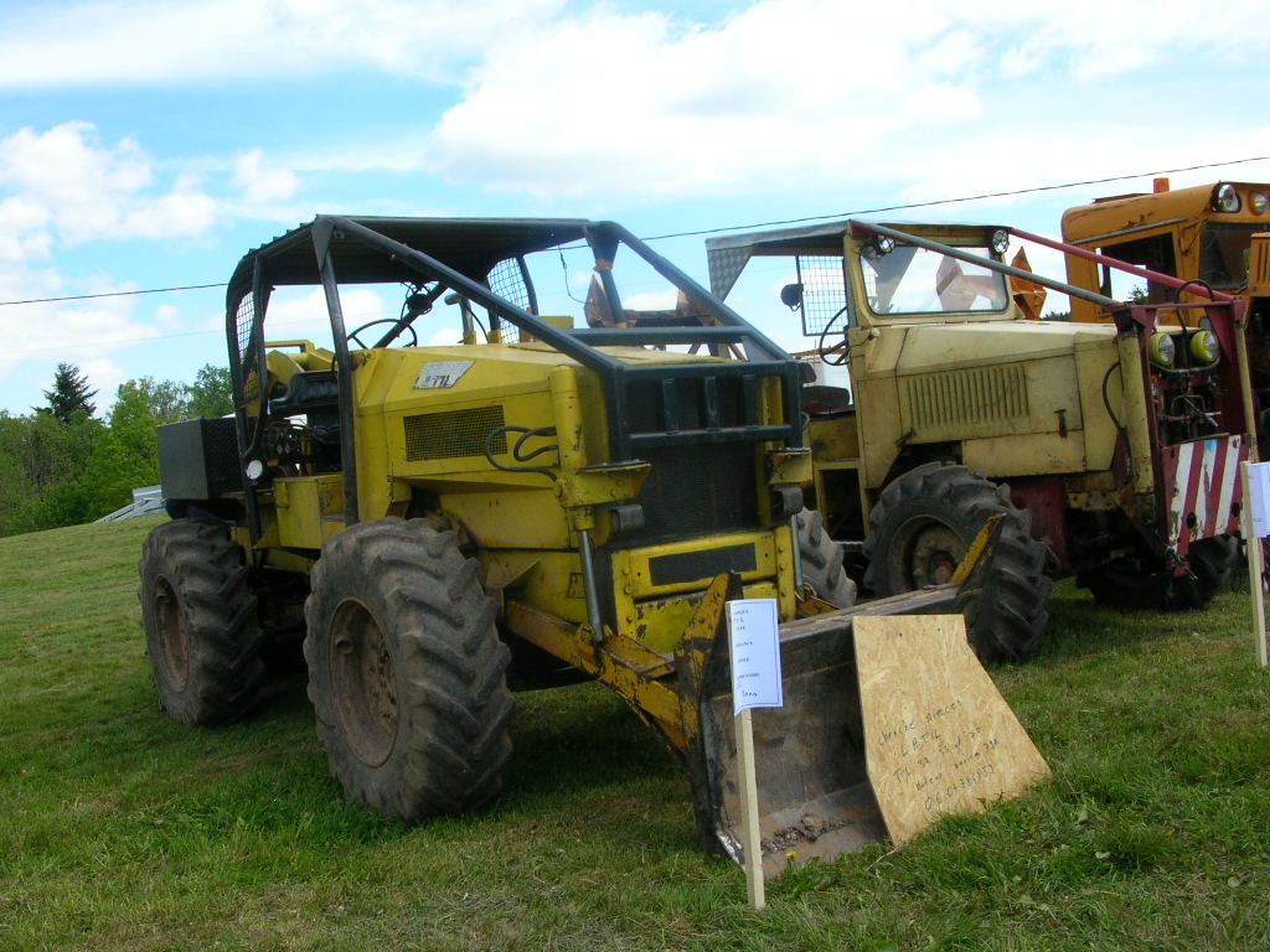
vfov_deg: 40.7
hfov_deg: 52.6
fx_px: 1284
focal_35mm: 35
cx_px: 635
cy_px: 476
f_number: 5.6
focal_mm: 5.8
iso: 50
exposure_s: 1/162
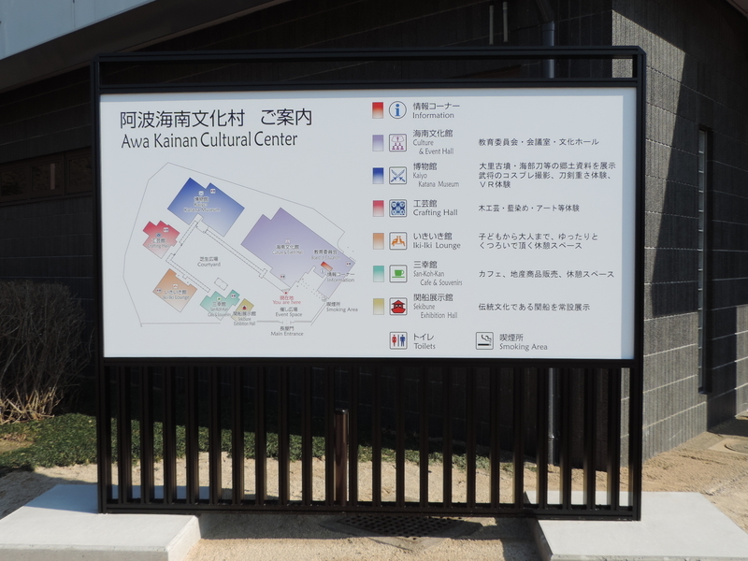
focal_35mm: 35
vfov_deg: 40.7
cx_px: 374
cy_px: 280
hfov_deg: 52.6
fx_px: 756
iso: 80
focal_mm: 6.2
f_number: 3.3
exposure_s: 1/800
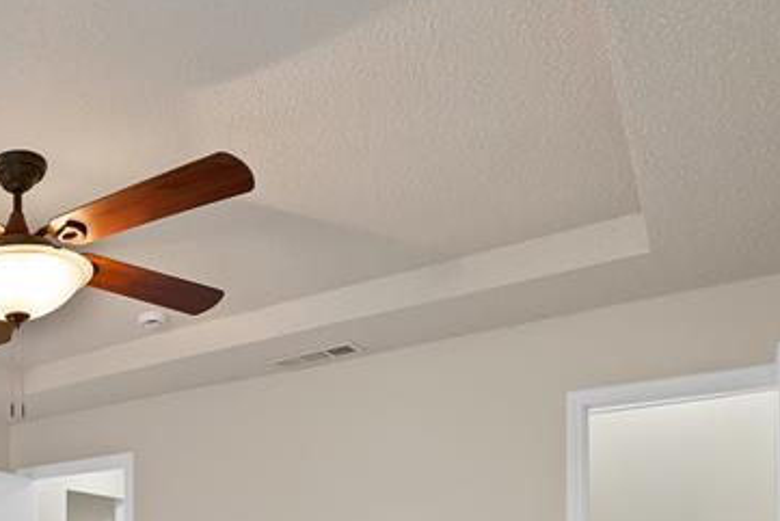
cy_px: 612
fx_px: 737
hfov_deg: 44.7
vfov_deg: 32.7
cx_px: -45
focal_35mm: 34
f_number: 9
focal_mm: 12
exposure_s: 1/5
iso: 640
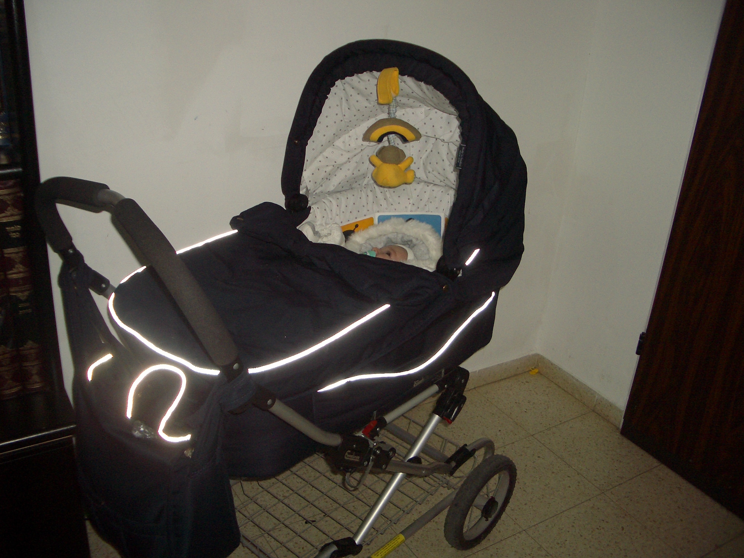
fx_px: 752
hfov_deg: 52.6
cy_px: 279
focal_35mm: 35
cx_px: 372
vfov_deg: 40.7
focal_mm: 5.8
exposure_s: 1/60
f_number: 2.6
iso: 100
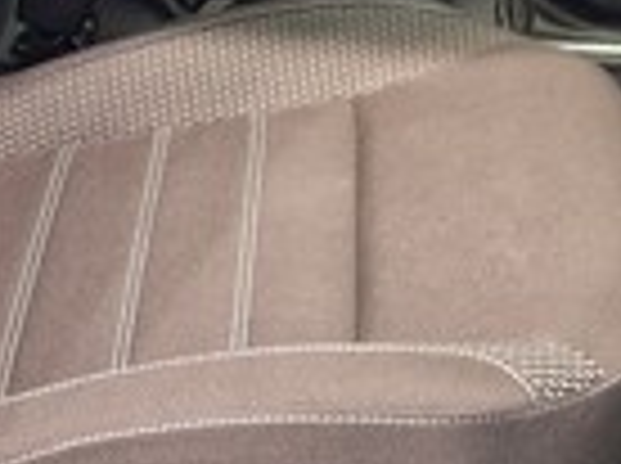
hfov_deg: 18.3
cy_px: 0
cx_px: 486
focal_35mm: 107
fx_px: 1916
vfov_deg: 13.6
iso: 320
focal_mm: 5.4
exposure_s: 1/100
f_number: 1.8
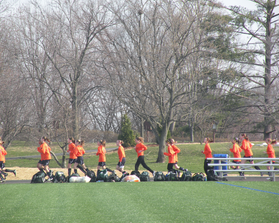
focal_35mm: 276
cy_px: 112
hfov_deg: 7.0
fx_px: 2279
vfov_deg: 5.6
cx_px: 133
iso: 64
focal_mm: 46.7
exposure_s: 1/177
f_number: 4.5
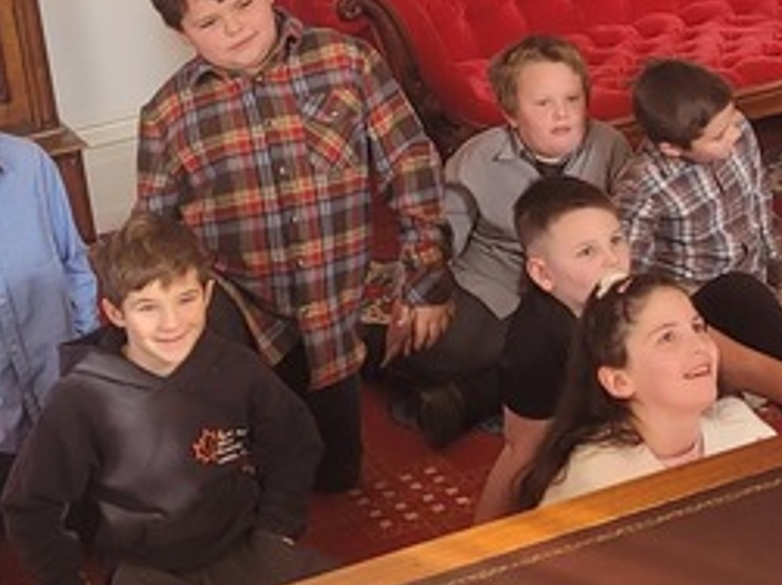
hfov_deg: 18.5
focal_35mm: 106
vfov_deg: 13.7
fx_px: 2393
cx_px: 520
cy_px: -6
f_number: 1.8
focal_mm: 5.4
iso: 80
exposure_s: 1/120
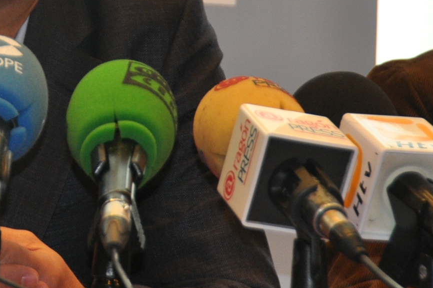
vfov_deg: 4.6
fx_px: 3568
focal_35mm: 297
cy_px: -47
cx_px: 20
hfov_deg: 6.9
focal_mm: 80
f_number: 5
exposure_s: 1/60
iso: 800
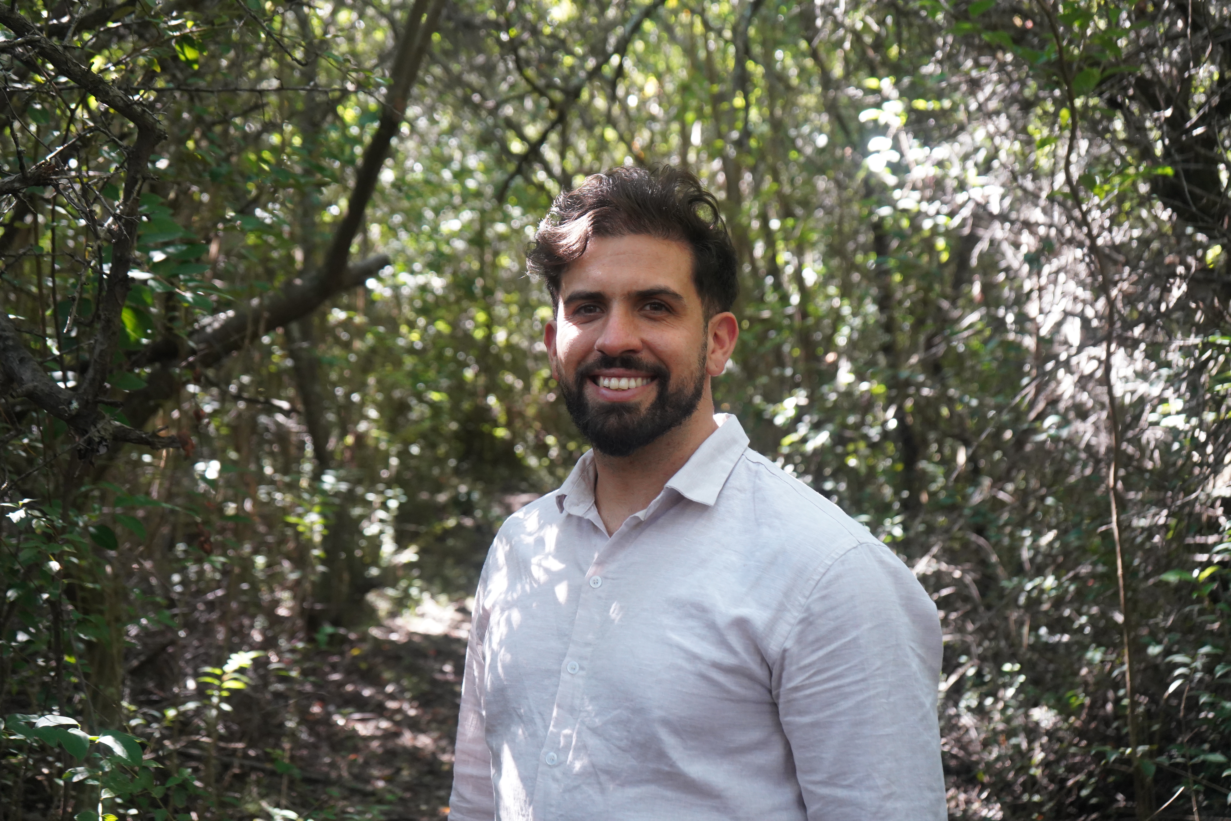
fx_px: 1641
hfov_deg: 41.1
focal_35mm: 48
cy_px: 410
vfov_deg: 28.1
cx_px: 616
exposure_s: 1/60
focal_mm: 48
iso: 3200
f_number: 5
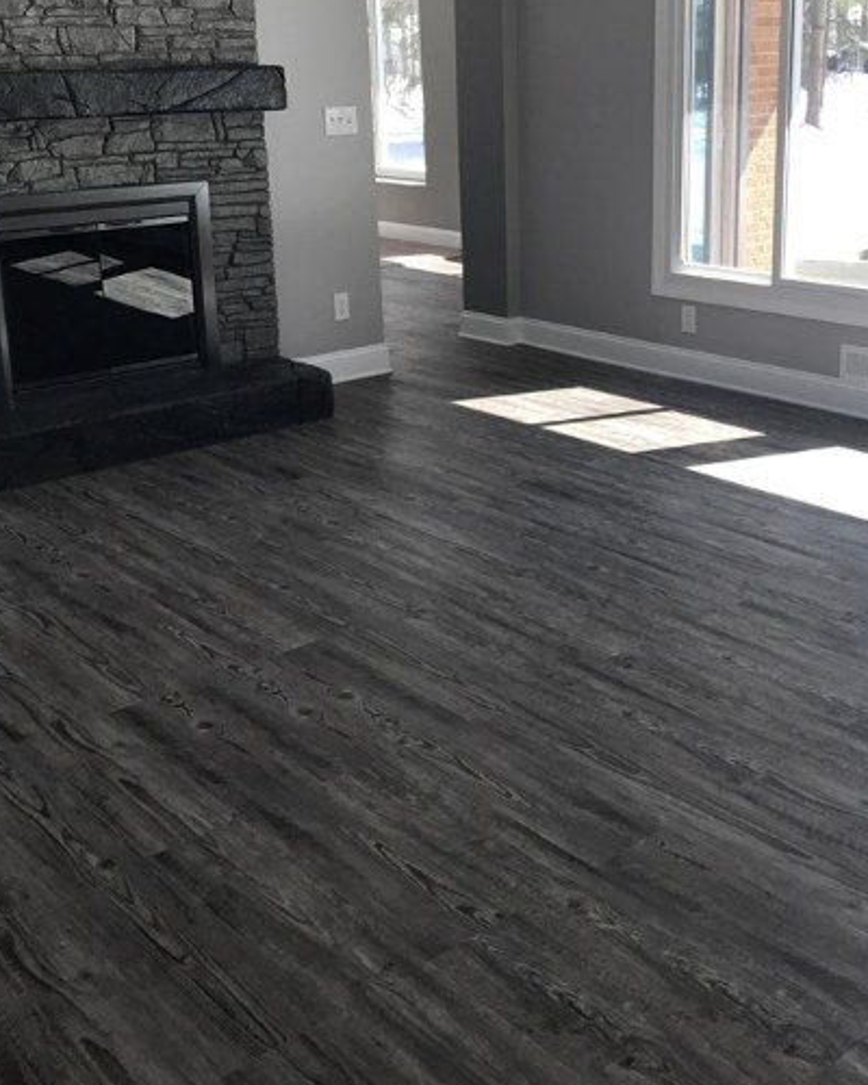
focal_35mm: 42
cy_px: 406
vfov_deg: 43.5
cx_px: 525
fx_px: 1349
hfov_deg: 35.5
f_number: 1.8
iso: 20
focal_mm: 3.99
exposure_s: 1/157
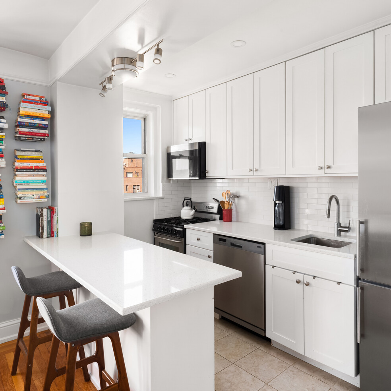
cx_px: 196
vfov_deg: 69.6
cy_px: 194
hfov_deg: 69.6
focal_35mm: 22
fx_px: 281
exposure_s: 1/2
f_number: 19
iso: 640
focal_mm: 17
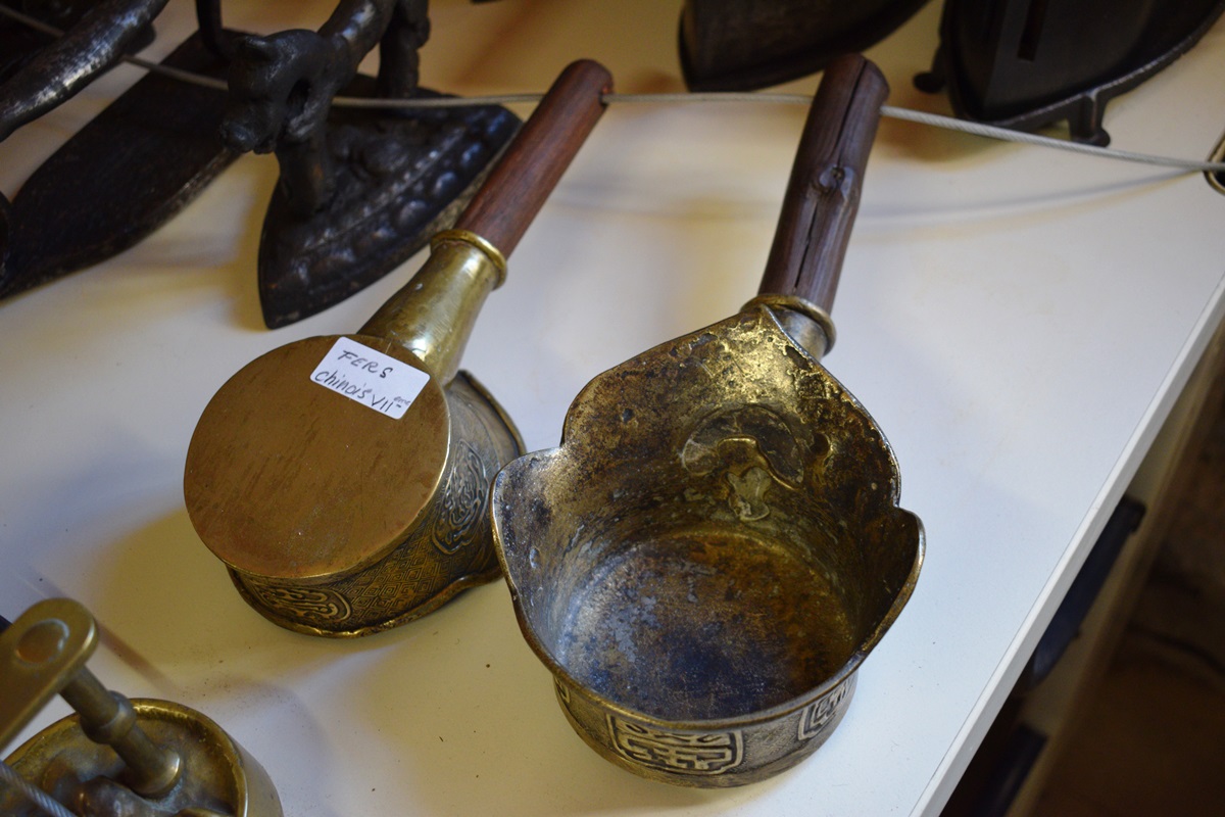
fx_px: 1429
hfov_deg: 46.4
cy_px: 408
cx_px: 612
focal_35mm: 42
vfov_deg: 31.9
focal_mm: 28
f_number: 4.2
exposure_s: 1/60
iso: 900
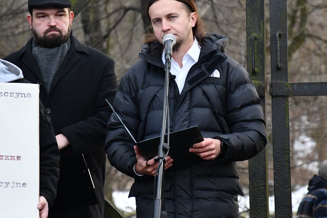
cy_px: 92
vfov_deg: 4.1
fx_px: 3080
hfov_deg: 6.1
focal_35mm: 339
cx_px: 155
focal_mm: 140
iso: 1600
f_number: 5.6
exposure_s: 1/500
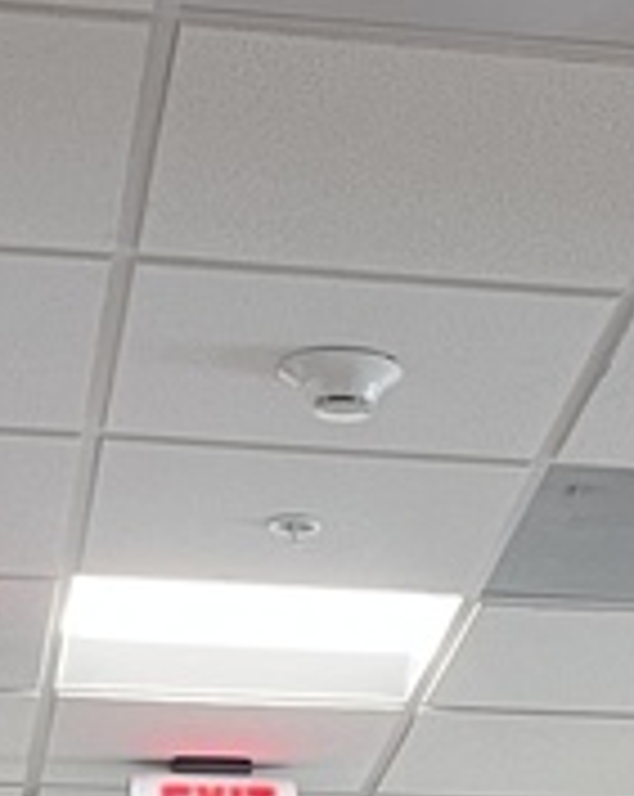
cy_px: 2105
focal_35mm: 147
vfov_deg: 10.6
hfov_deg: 10.2
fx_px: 3457
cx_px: 908
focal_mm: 5.1
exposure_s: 1/60
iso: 100
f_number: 1.6
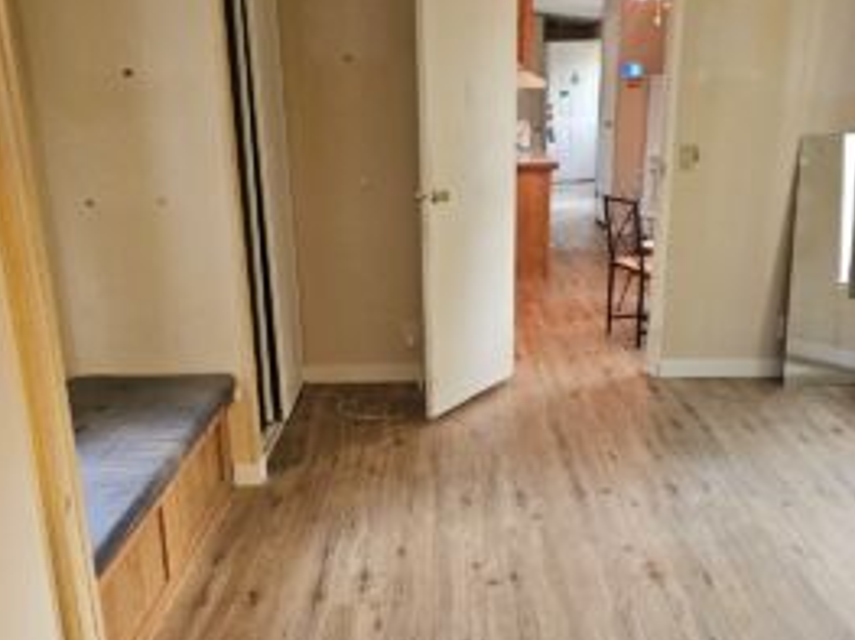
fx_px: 864
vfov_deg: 40.6
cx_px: 413
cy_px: 370
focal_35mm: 35
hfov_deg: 52.6
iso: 500
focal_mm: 6.3
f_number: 1.7
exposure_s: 1/120
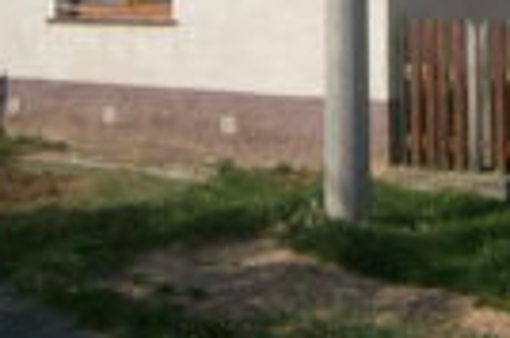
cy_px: -141
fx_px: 1146
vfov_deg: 15.7
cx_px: 529
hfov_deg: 23.8
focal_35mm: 81
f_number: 8
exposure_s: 1/250
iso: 80
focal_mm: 4.7
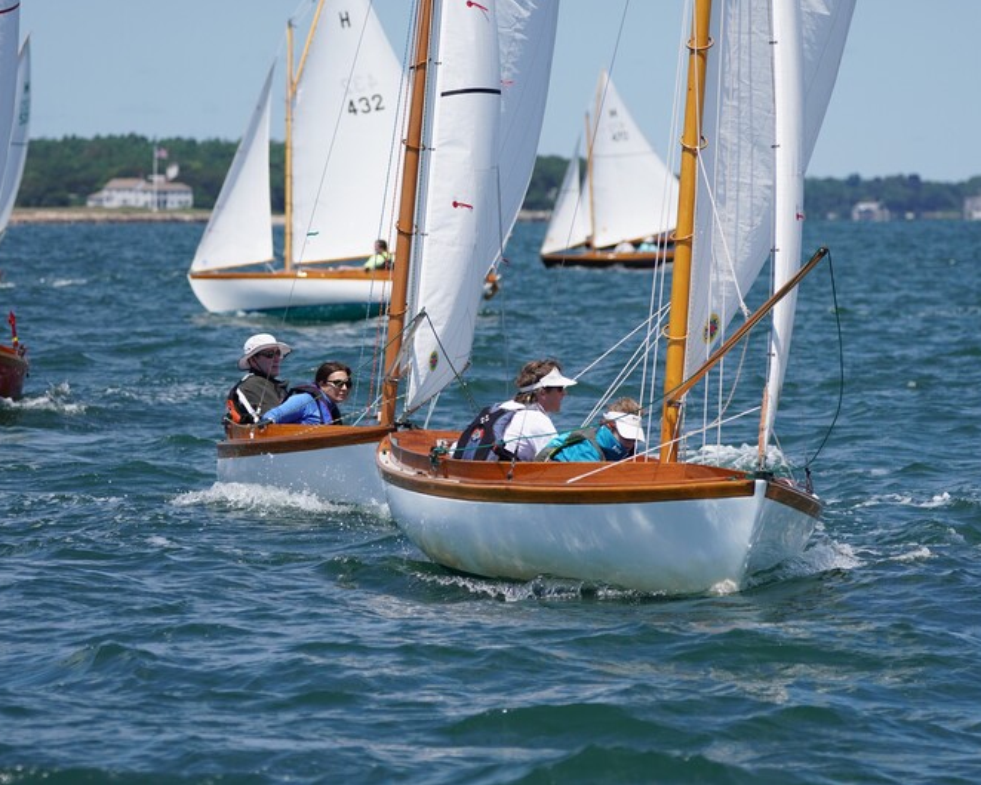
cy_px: 392
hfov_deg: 6.5
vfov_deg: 5.2
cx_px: 569
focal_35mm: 298
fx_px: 8642
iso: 200
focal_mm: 175
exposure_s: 1/1600
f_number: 5
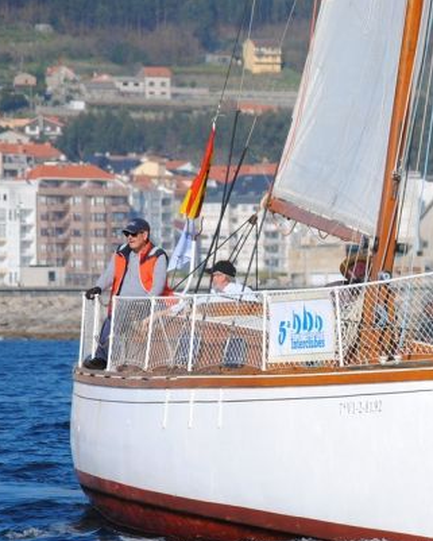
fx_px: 5636
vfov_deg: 5.5
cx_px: 382
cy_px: 360
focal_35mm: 352
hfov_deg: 4.4
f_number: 6.3
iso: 100
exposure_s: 1/640
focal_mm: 125
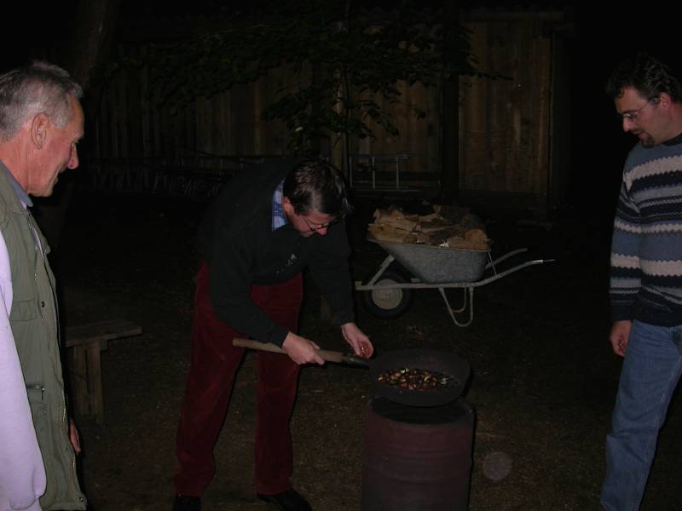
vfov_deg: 37.7
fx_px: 749
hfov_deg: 49.0
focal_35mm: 38
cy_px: 256
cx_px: 341
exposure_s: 1/60
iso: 100
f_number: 2.6
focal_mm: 7.85
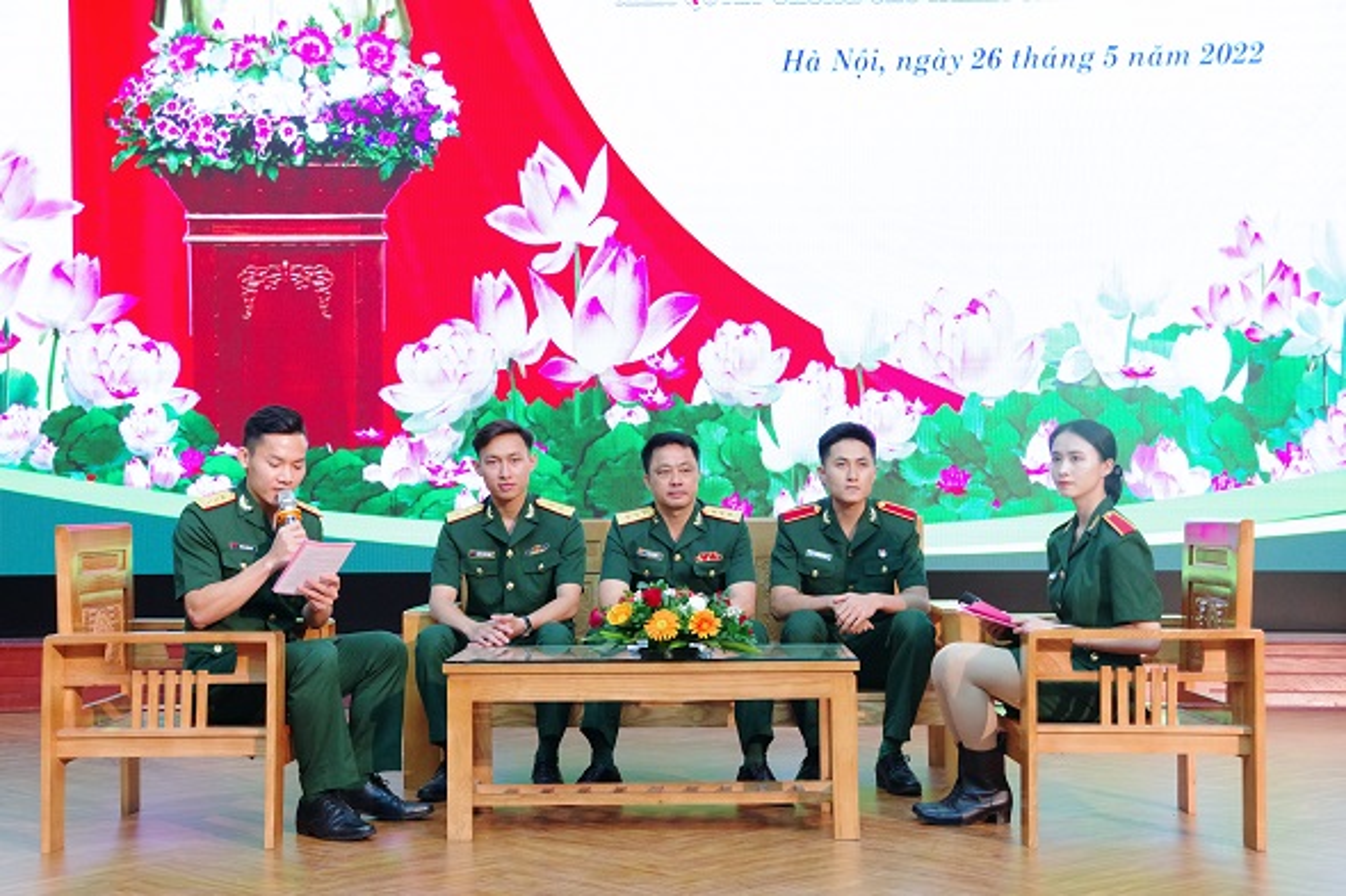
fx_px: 2018
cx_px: 673
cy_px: 448
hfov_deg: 36.9
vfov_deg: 25.0
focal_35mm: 54
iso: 3200
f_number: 5.6
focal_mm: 36
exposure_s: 1/80
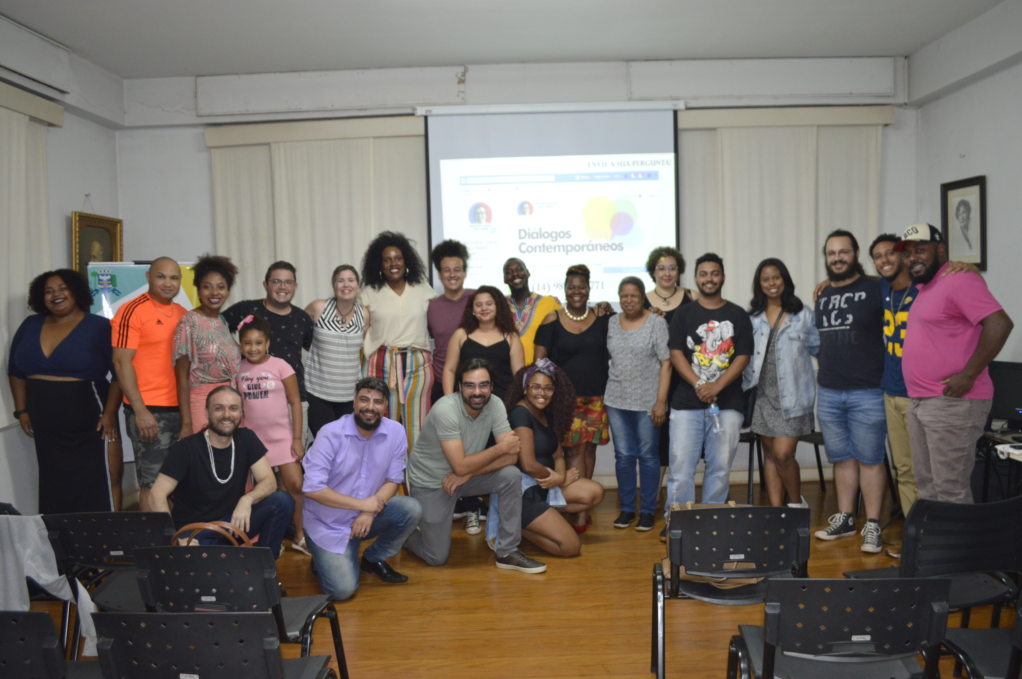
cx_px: 511
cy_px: 340
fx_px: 851
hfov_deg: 62.0
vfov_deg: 43.5
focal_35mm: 30
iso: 1000
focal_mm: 20
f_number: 3.8
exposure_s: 1/60
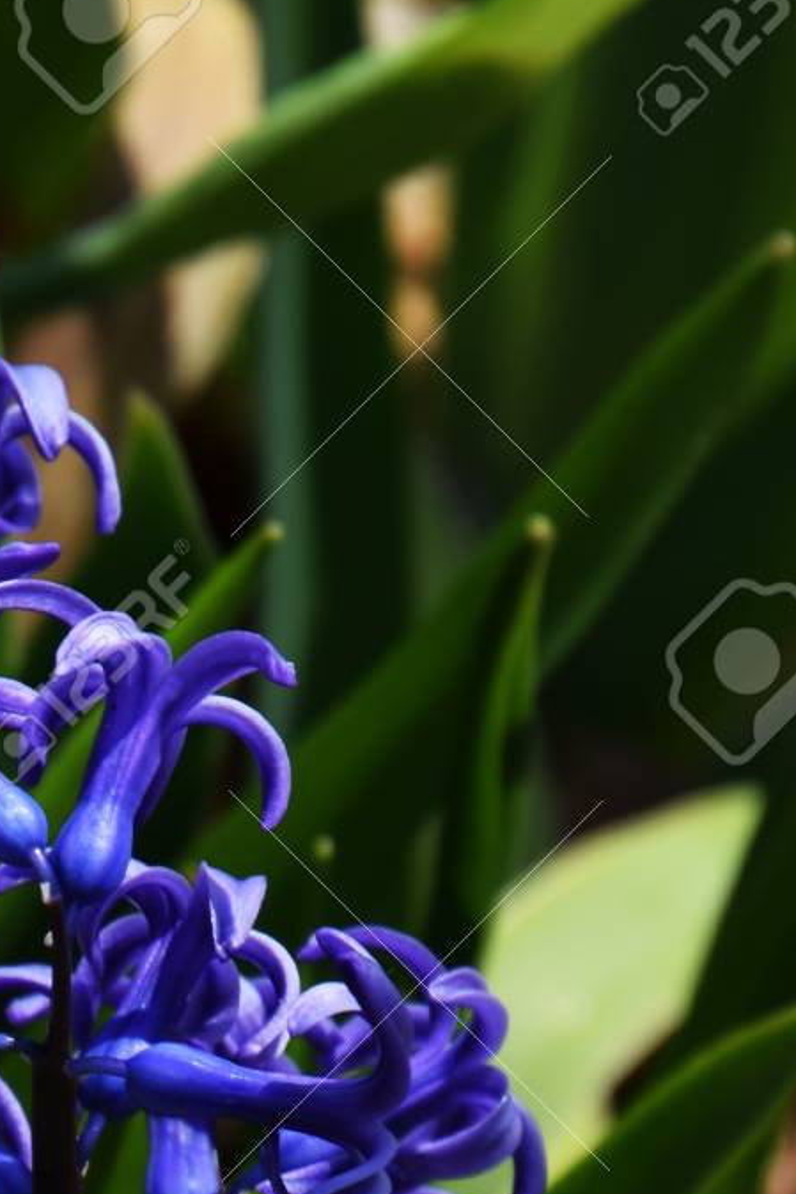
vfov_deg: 3.9
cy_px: 983
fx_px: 17751
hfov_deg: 2.6
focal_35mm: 535
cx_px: 34
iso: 100
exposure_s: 1/250
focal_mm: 185
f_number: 8
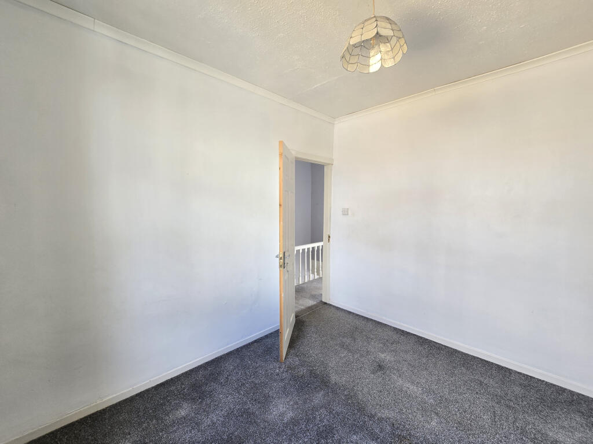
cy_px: 222
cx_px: 296
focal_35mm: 13
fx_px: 223
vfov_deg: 89.9
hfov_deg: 106.2
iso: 80
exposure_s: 1/50
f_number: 2.2
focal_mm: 2.2
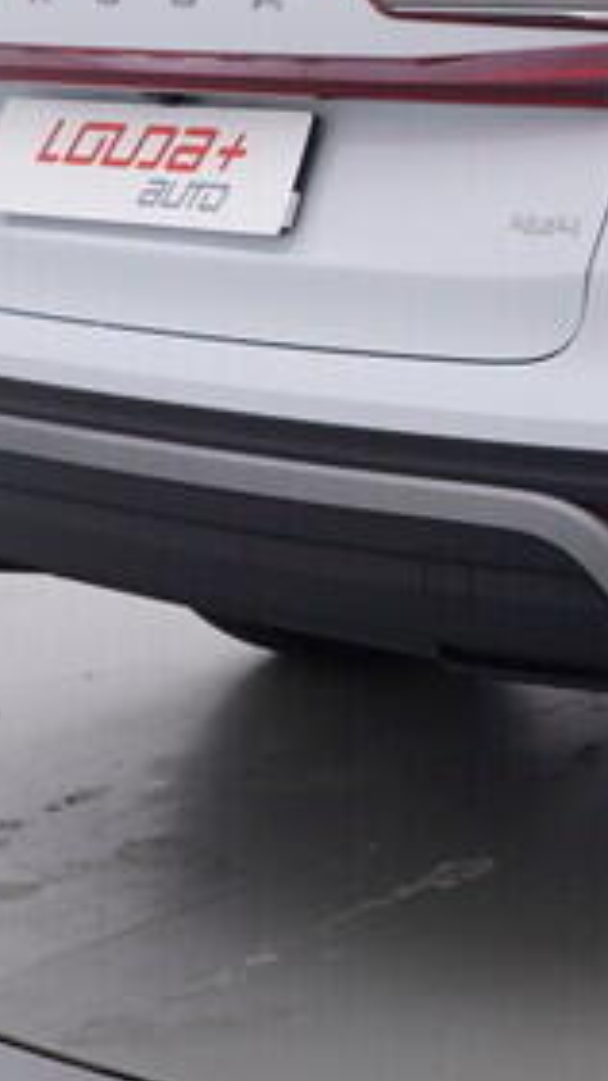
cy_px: 312
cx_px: 1170
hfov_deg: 12.6
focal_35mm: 86
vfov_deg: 24.6
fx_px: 2463
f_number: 5
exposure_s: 1/80
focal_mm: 15
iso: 200
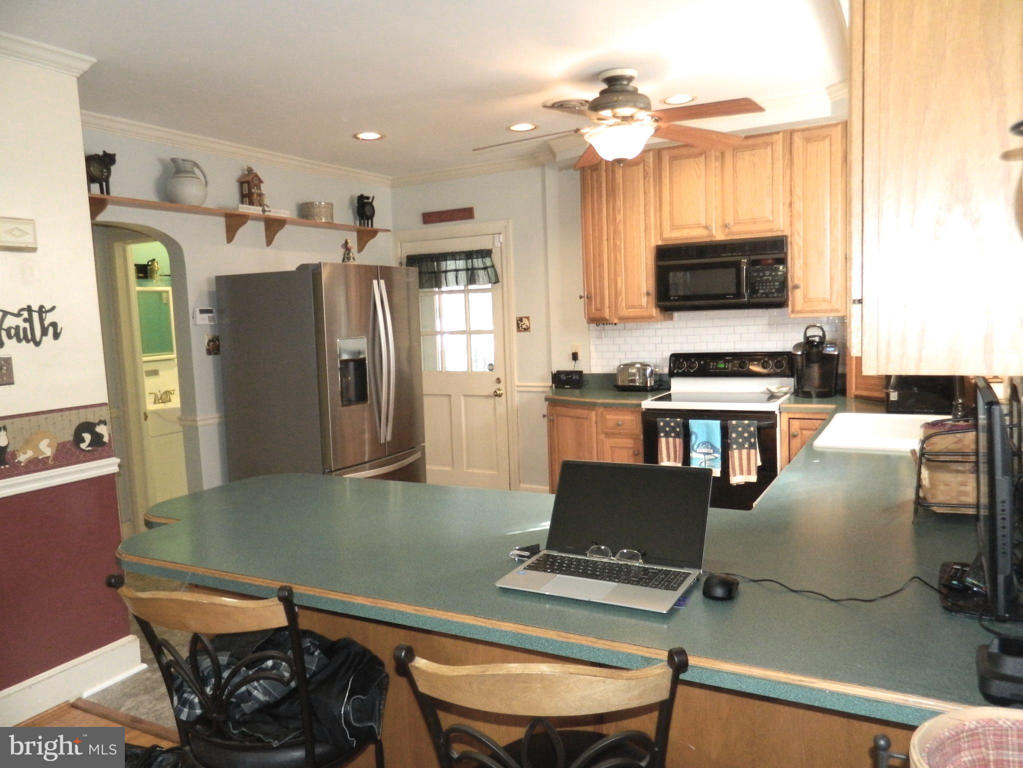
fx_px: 739
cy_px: 384
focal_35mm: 25
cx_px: 512
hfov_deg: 69.4
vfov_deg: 54.9
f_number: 3.1
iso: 400
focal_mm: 4.5
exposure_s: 1/25
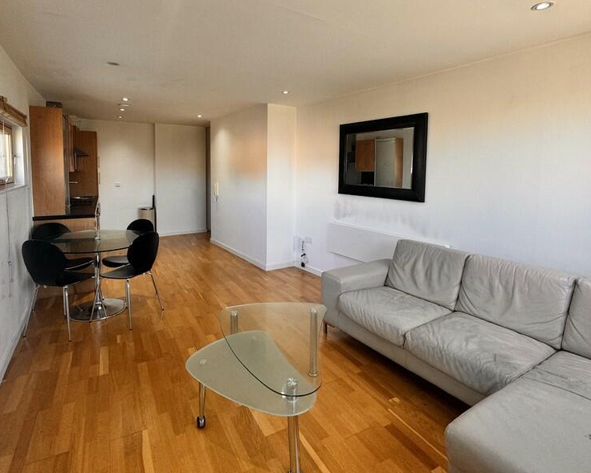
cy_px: 190
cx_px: 275
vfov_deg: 70.2
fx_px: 332
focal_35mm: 19
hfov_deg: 83.2
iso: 125
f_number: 2.2
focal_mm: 2.22
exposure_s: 1/100
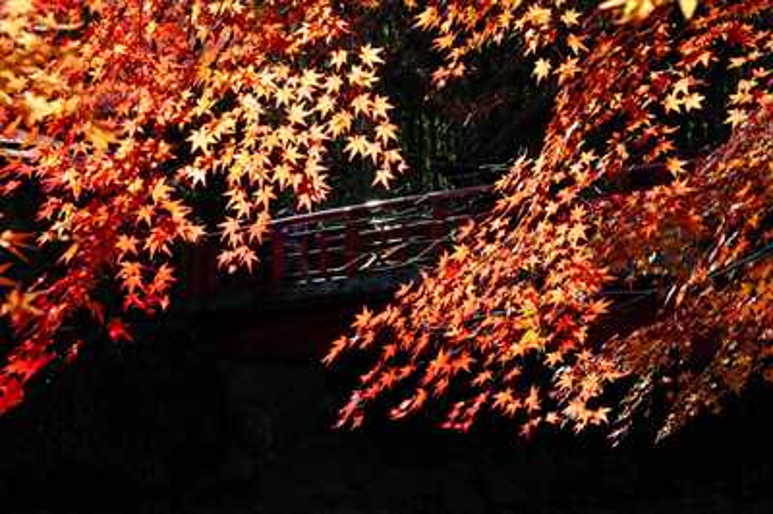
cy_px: 257
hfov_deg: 29.3
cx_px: 386
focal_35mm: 69
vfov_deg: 19.7
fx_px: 1480
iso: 1250
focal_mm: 46
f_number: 11
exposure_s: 1/500
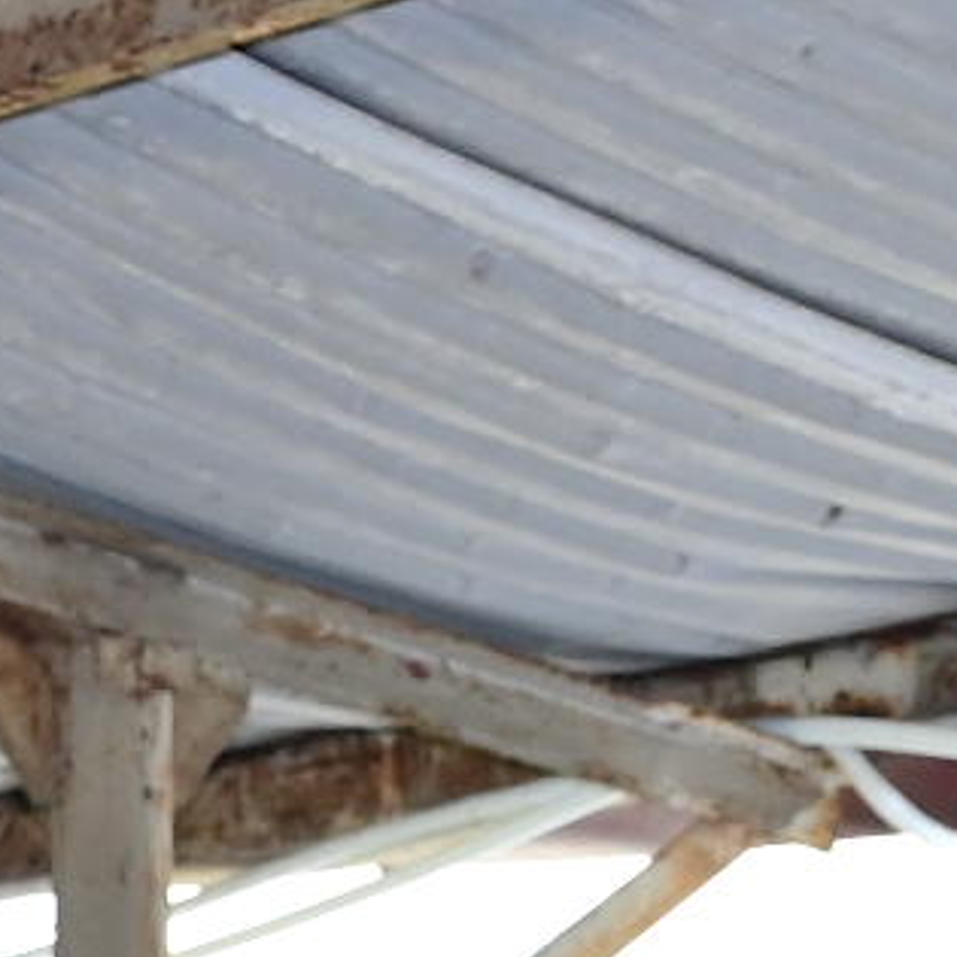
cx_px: -1018
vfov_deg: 6.6
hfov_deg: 6.7
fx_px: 7913
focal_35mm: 253
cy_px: 2306
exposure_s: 1/100
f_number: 4
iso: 1250
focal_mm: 31
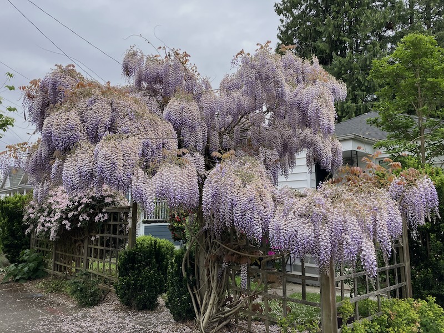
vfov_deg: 49.7
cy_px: 166
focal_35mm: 28
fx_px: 359
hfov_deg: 63.4
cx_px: 222
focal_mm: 3.99
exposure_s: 1/783
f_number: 1.8
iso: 32
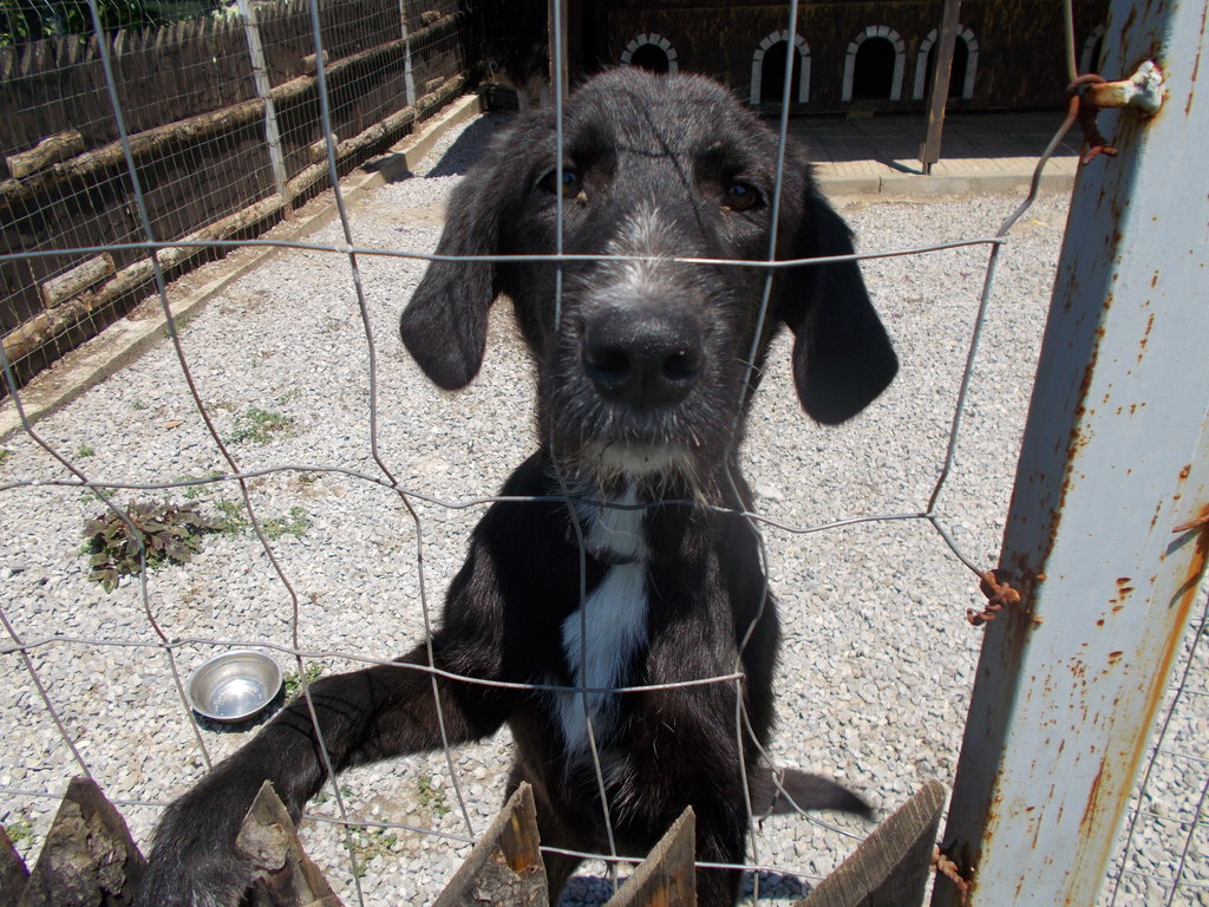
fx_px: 908
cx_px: 604
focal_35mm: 26
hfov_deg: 67.3
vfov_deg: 53.1
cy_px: 454
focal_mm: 4.6
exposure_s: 1/160
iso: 80
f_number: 8
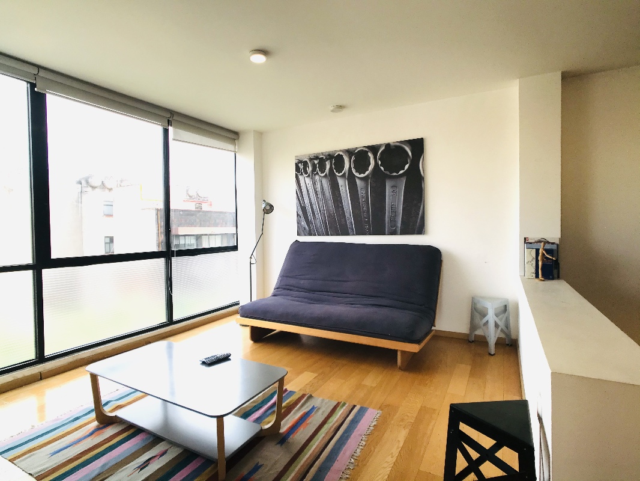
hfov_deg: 63.4
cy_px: 240
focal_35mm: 28
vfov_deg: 49.8
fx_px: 518
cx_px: 320
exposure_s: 1/386
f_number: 1.8
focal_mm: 3.99
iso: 20
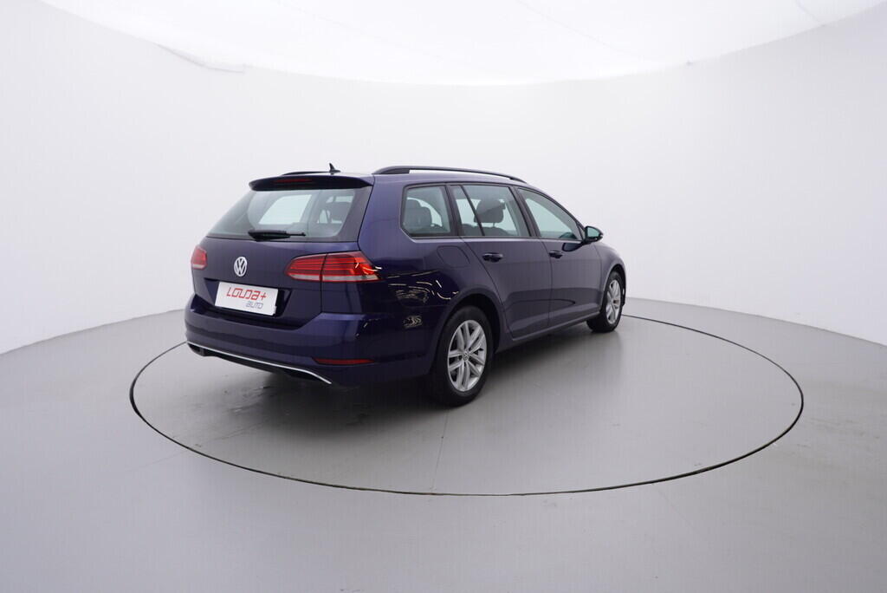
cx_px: 444
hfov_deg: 77.3
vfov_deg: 56.2
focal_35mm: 22
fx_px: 555
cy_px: 296
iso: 200
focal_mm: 15
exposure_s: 1/80
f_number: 5
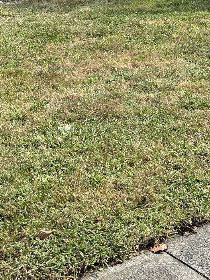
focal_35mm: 74
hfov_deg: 18.9
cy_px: 21
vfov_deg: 25.4
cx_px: 247
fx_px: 599
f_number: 1.6
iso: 50
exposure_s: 1/1186
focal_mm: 5.1
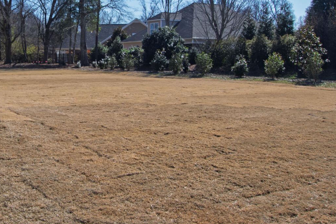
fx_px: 411
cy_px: 47
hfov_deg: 43.0
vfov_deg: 29.9
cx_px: 80
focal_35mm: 44
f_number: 8
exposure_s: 1/160
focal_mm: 10
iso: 100
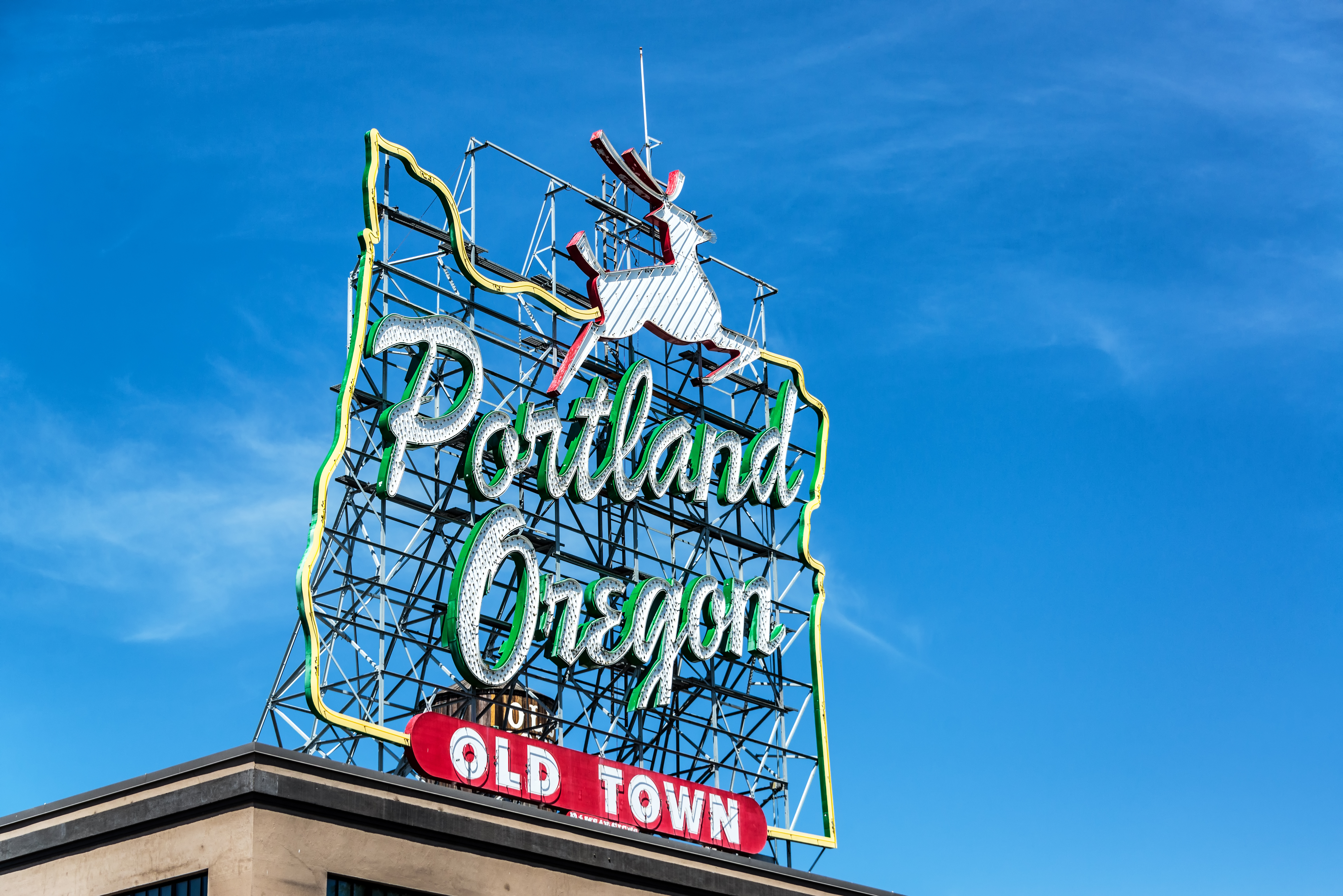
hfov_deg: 29.6
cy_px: 448
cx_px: 672
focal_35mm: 68
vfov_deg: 20.0
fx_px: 2538
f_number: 5.6
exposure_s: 1/800
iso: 400
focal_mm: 68
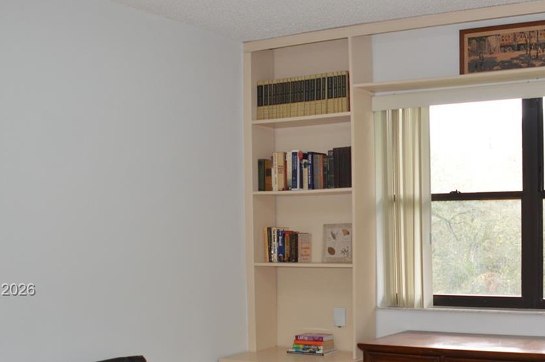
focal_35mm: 52
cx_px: 355
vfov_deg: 25.5
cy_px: 291
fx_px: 786
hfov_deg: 37.9
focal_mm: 18
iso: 400
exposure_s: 1/60
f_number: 4
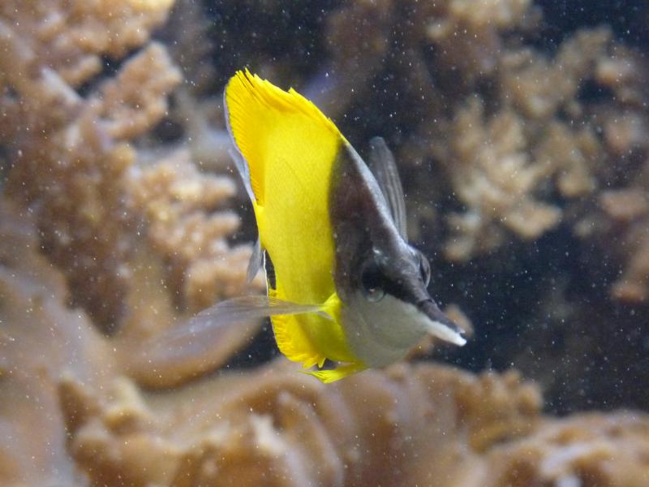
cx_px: 324
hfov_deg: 7.3
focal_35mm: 273
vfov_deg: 5.4
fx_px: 5118
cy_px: 244
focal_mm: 34.2
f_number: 3.7
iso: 800
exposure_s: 1/100
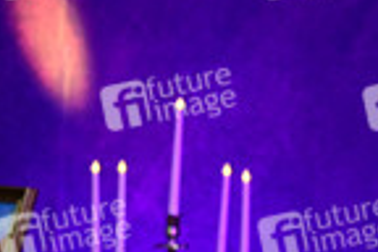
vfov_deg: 3.6
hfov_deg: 5.4
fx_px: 4000
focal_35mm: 381
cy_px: 297
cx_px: -164
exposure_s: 1/400
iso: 2000
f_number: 4.5
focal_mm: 122
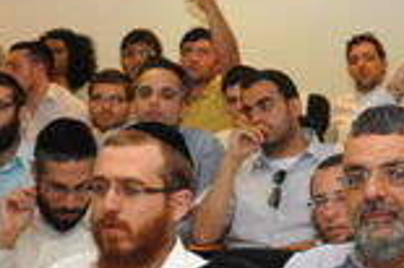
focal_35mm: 139
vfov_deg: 9.7
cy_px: 301
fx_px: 1558
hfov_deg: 14.4
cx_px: 454
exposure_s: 1/60
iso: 640
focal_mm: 18
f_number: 4
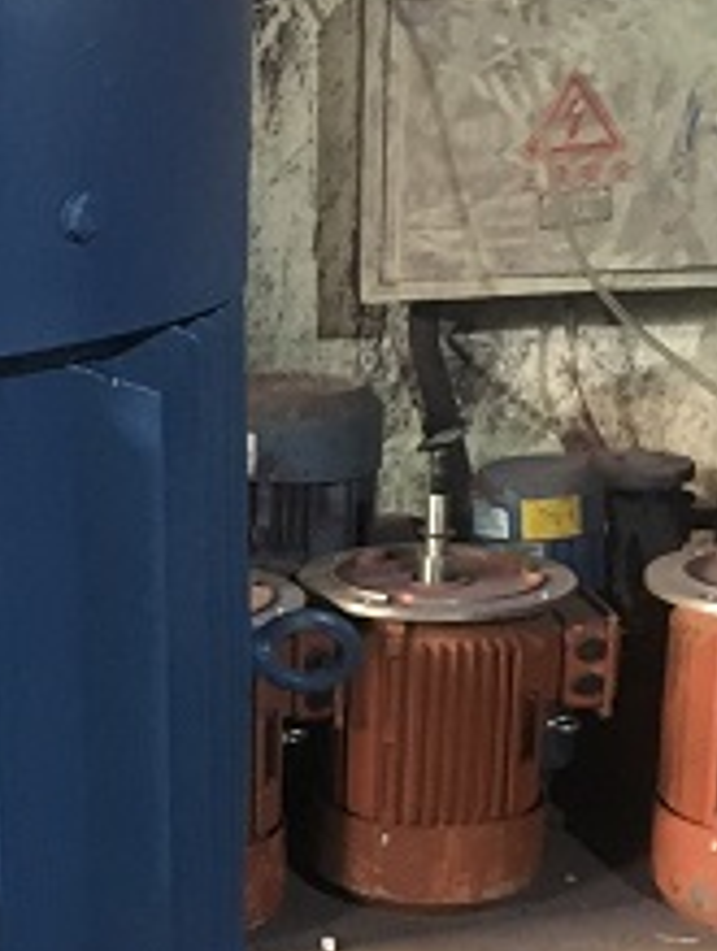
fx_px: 2203
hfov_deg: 17.4
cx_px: -200
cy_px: 727
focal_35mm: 80
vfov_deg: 24.1
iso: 250
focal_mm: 4.15
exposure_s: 1/17
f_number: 2.2
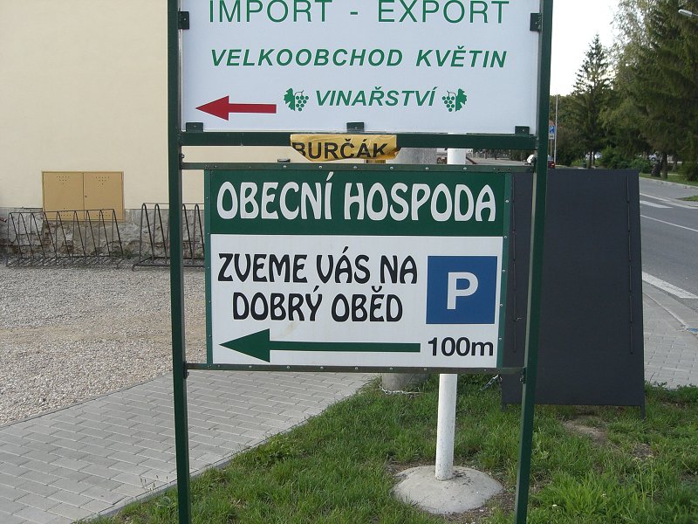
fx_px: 766
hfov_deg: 49.0
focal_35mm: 38
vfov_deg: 37.7
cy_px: 262
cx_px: 349
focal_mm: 6.3
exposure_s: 1/250
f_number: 3.1
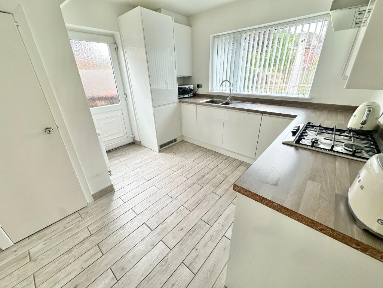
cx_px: 192
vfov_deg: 85.7
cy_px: 144
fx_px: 155
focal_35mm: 14
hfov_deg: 102.1
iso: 100
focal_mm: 2.22
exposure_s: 1/99
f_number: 2.2
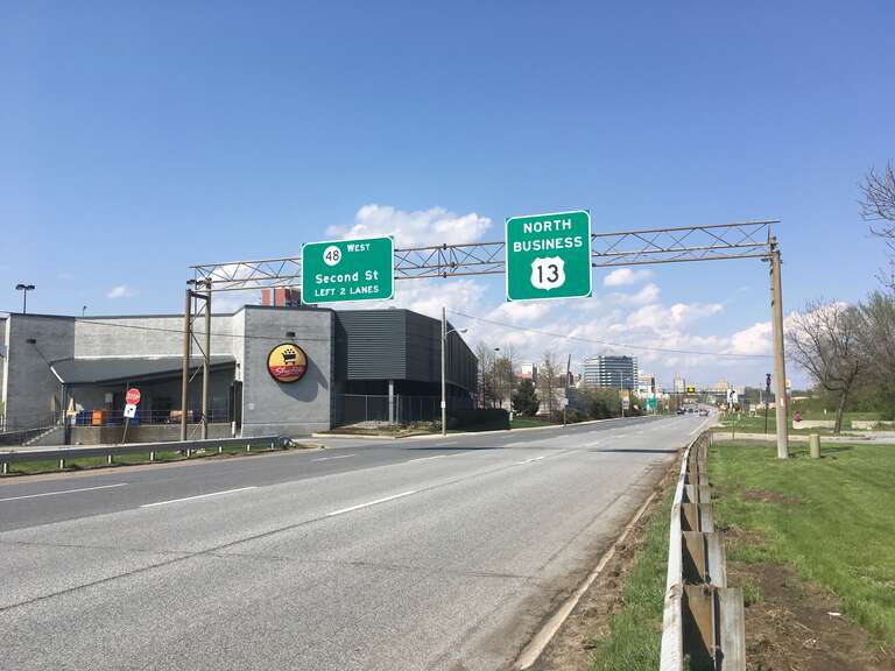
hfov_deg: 61.7
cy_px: 336
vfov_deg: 48.2
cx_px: 448
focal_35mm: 29
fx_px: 750
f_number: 2.2
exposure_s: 1/2079
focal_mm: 4.15
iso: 25
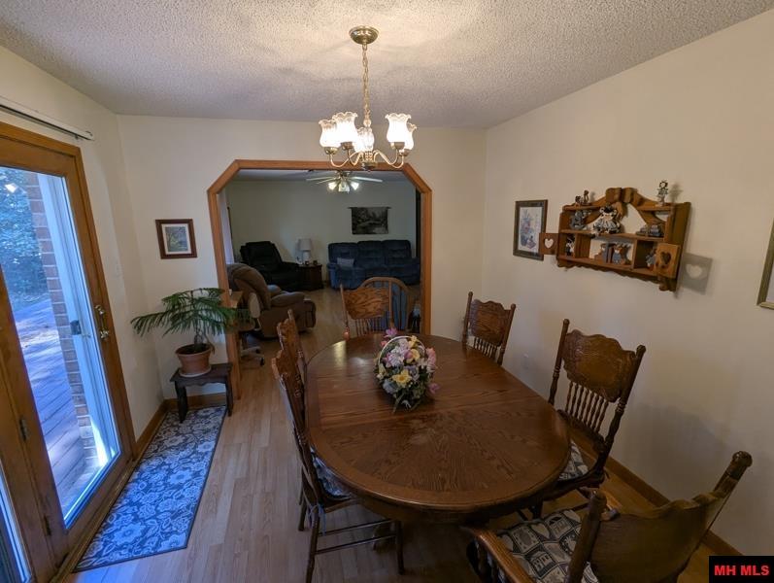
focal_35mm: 16
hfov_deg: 94.4
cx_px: 387
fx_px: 358
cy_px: 292
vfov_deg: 78.2
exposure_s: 1/60
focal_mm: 2.35
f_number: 2.2
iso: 65
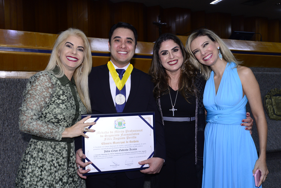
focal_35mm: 32
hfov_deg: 58.7
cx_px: 140
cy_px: 94
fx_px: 250
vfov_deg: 41.1
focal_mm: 32
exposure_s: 1/125
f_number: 7.1
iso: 1600
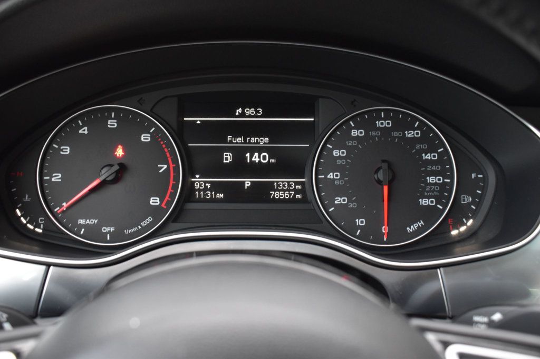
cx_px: 270
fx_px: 517
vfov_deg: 38.3
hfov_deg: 55.1
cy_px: 180
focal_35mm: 34
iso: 1600
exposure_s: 1/15
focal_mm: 23
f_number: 6.3
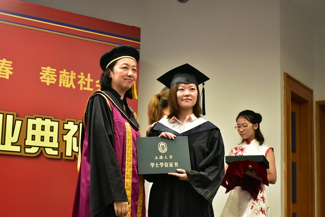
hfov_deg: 31.9
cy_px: 108
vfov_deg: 21.6
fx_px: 569
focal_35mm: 63
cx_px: 162
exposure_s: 1/100
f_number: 4.5
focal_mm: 42
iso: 4000
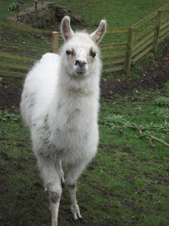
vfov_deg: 25.3
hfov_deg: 19.1
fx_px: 501
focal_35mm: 77
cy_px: 113
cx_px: 84
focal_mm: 13.7
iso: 449
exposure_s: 1/500
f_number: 4.6
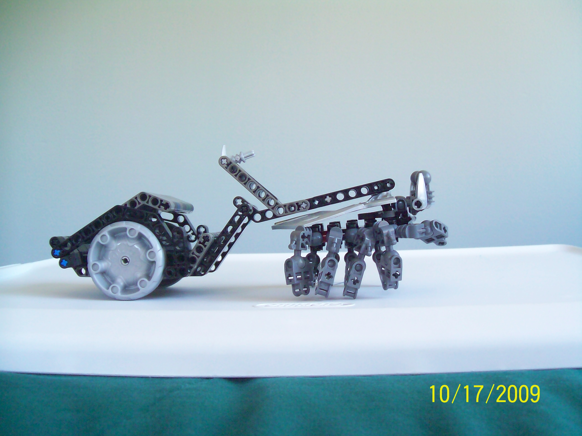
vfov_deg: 39.6
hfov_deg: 51.4
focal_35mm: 36
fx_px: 605
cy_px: 218
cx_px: 291
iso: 140
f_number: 2.7
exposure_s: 1/35.9
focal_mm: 6
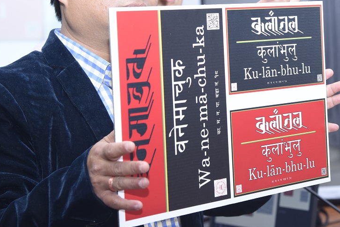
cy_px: 61
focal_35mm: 107
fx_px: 1010
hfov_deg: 18.9
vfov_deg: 12.8
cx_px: 266
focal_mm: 65
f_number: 4.5
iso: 800
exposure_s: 1/80
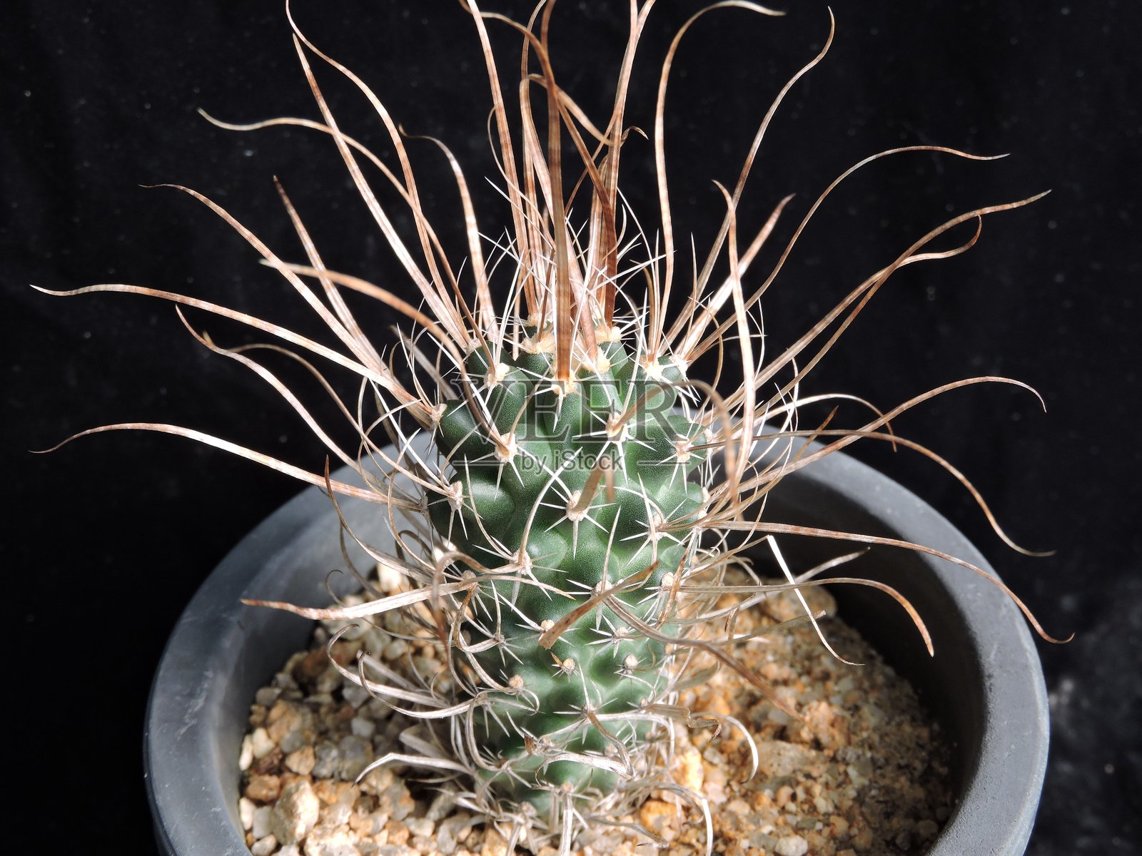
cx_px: 571
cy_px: 428
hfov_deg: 38.2
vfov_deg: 29.1
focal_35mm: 50
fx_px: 1650
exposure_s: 1/125
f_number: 4
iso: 100
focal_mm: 9
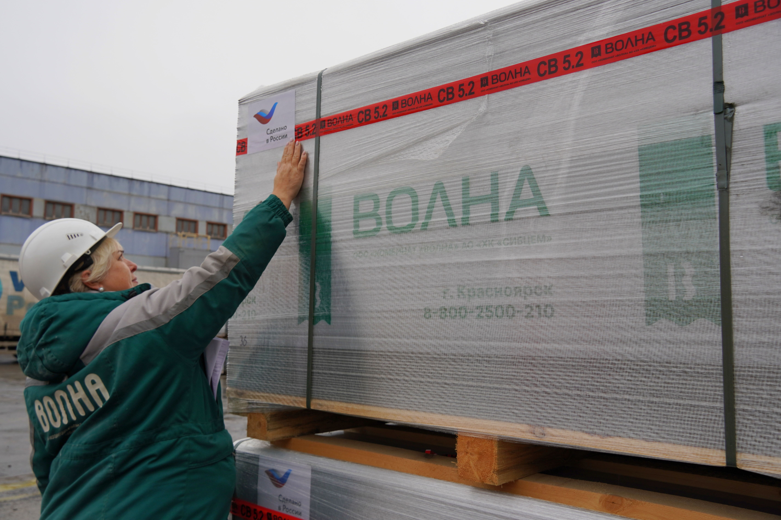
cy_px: 260
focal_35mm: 32
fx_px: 683
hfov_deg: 59.5
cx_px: 390
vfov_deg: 41.7
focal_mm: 21
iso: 100
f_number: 5.6
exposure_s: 1/125
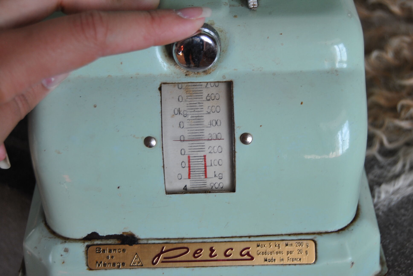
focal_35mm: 63
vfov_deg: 21.6
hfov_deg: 31.9
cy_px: 138
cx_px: 206
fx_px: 724
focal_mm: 42
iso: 200
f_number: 5
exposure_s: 1/50
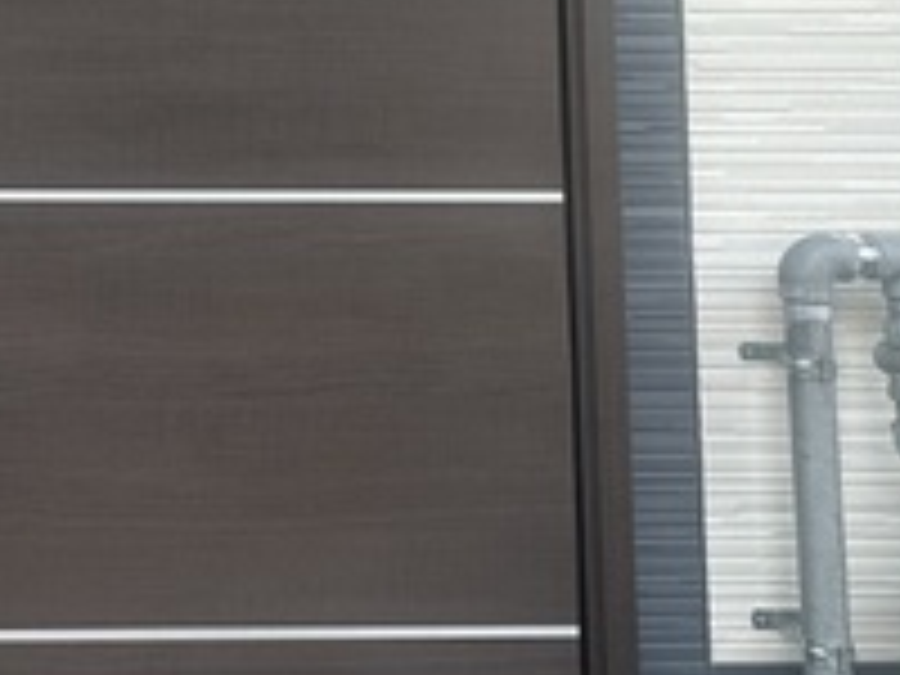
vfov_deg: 27.8
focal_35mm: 49
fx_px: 1274
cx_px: -50
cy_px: -7
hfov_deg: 34.5
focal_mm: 2.22
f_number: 2.2
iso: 80
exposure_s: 1/99
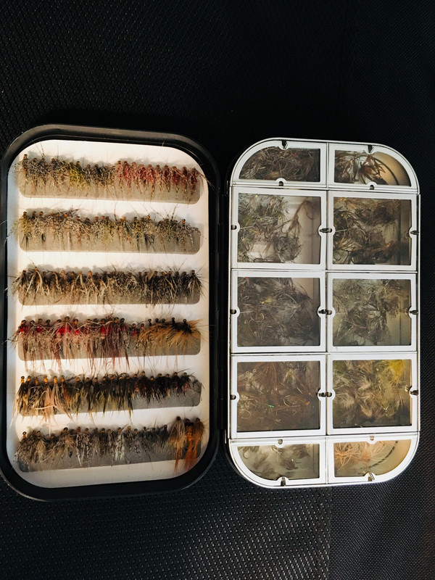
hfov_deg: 48.2
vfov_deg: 61.7
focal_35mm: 29
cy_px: 290
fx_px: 486
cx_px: 218
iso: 200
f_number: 2.2
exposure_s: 1/24
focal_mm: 4.15
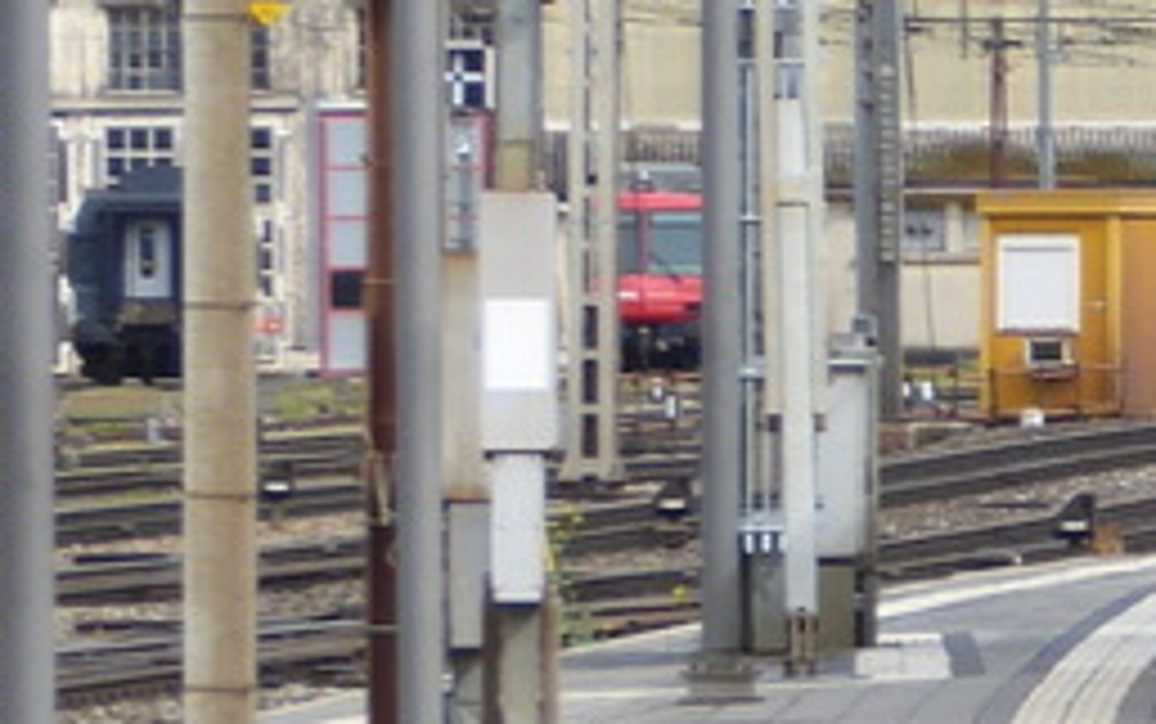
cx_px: 2213
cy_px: 216
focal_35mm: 831
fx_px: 26198
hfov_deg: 2.5
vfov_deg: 1.6
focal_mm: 27.1
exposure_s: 1/125
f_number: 5.4
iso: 80
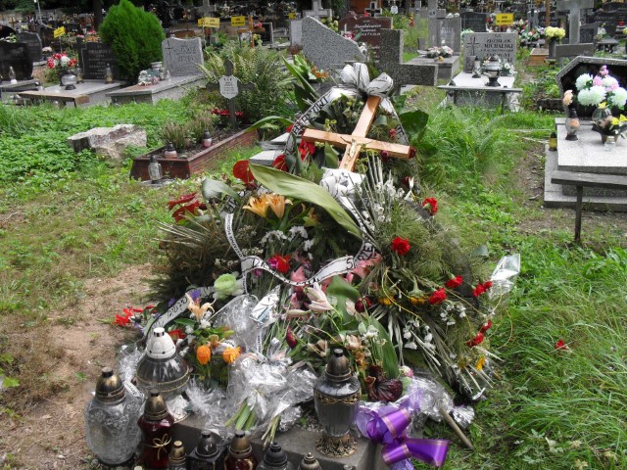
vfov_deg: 40.7
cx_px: 314
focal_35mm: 35
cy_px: 235
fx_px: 634
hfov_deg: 52.6
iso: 100
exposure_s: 1/250
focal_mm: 6.3
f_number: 3.2
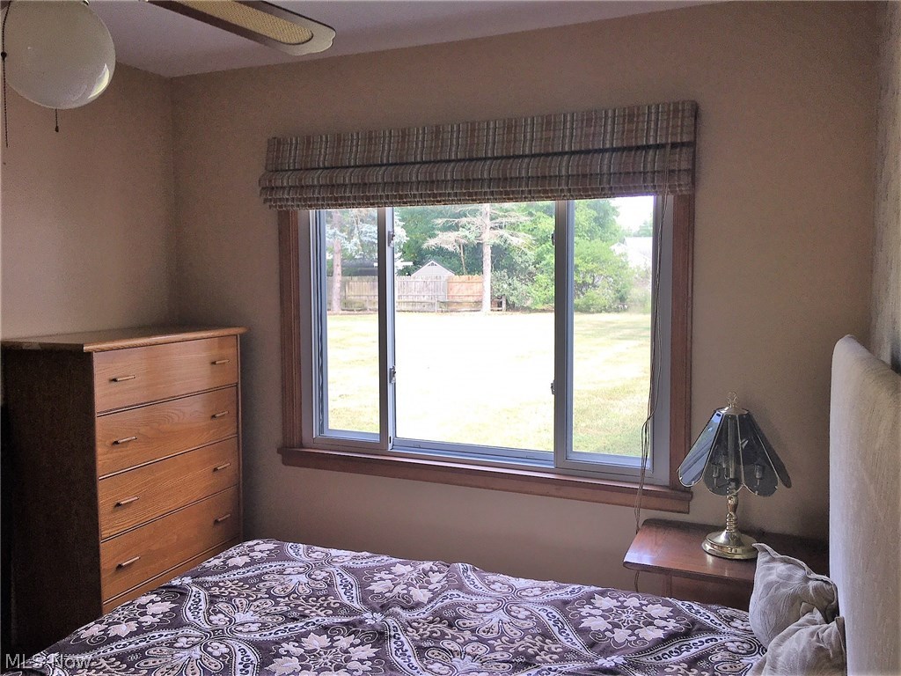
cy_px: 338
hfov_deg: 61.7
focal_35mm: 29
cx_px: 450
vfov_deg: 48.2
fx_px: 755
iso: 25
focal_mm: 4.15
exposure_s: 1/60
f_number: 2.2
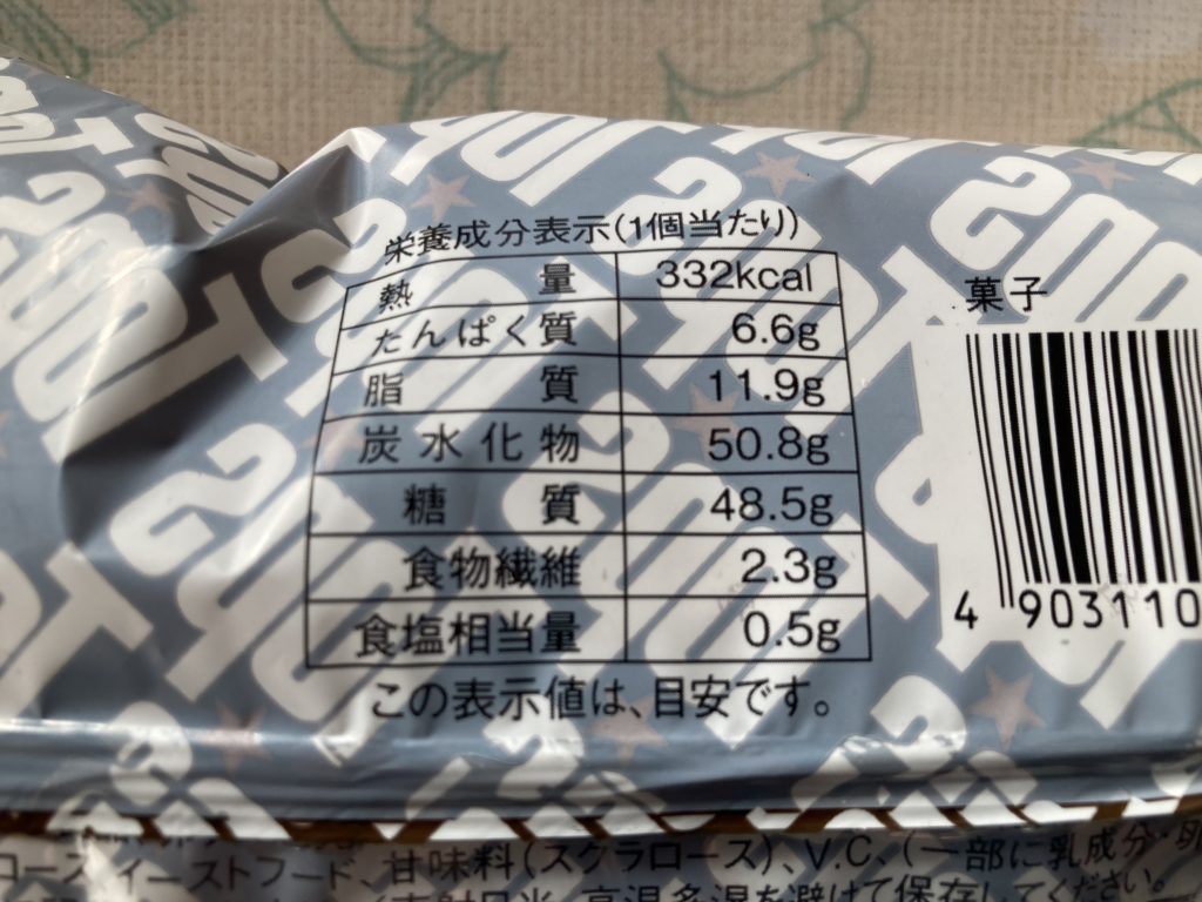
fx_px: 972
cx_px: 601
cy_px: 451
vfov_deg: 49.7
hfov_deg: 63.4
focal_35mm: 28
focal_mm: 3.99
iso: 20
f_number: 1.8
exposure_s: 1/387
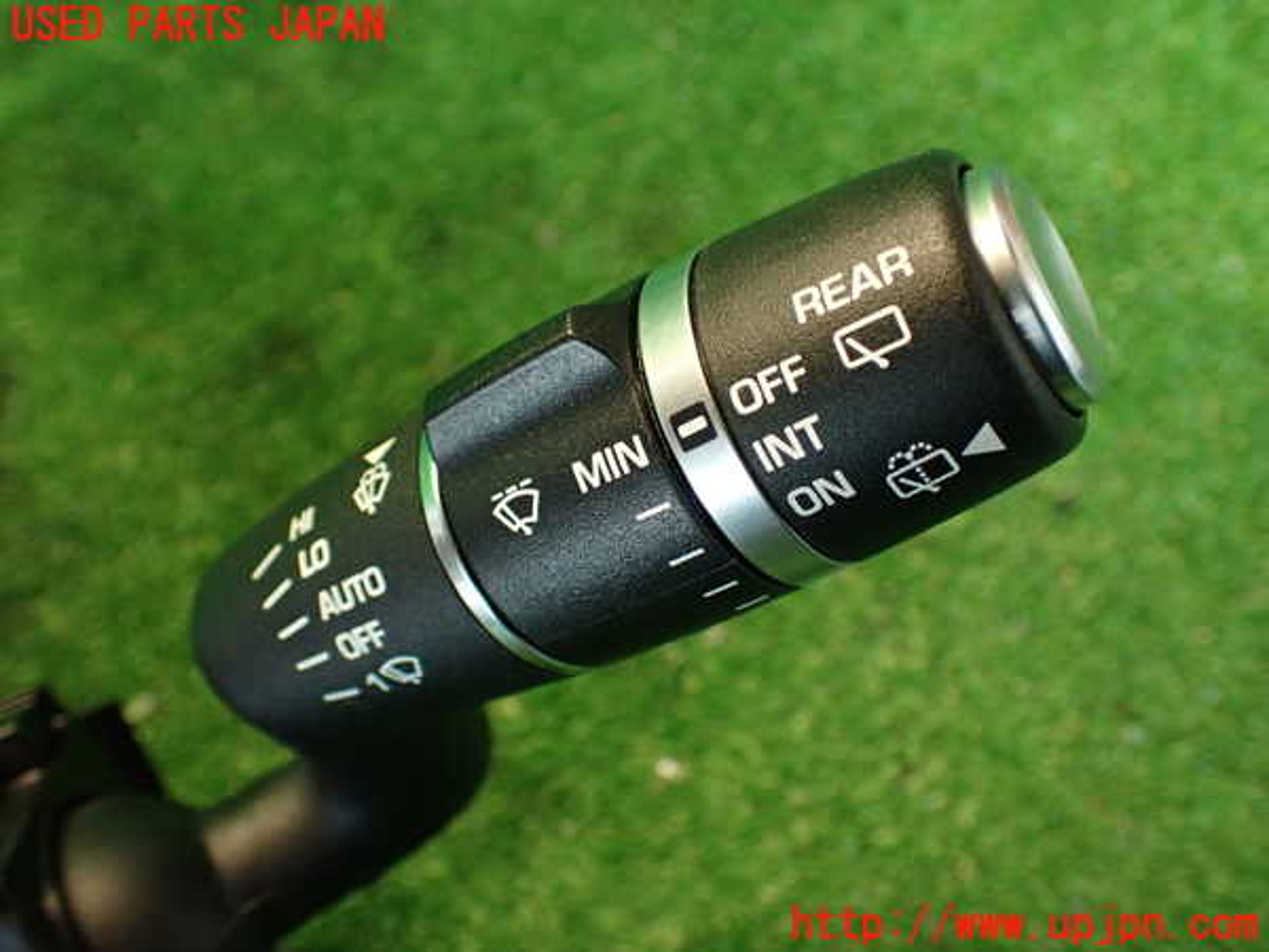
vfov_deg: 44.2
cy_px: 476
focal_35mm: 32
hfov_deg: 56.8
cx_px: 634
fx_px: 1173
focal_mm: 5.79
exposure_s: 1/30
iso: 320
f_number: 2.4
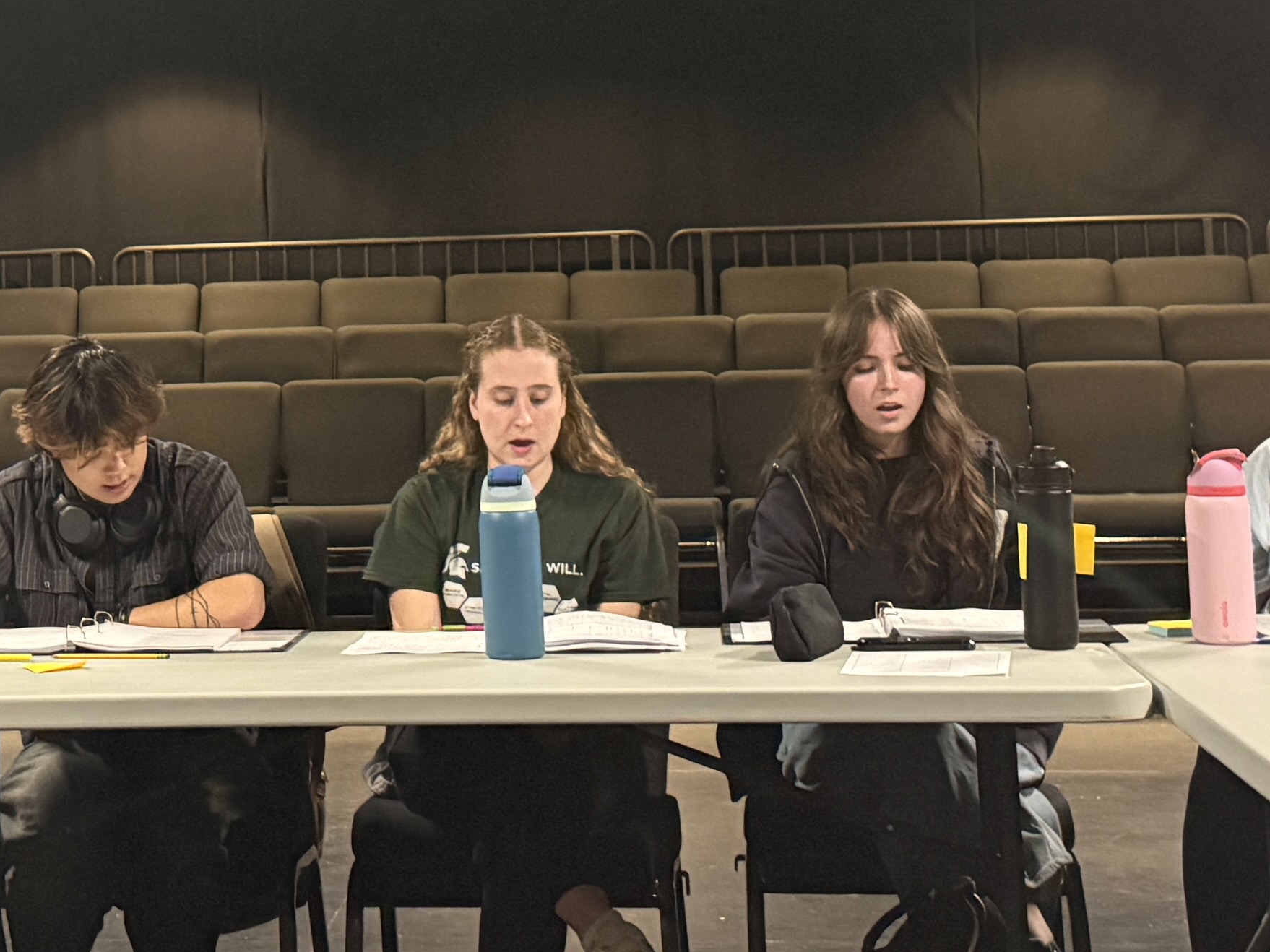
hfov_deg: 24.8
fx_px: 2861
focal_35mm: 78
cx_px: 329
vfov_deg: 18.5
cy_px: 64
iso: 800
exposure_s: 1/42
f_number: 1.78
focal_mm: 6.76
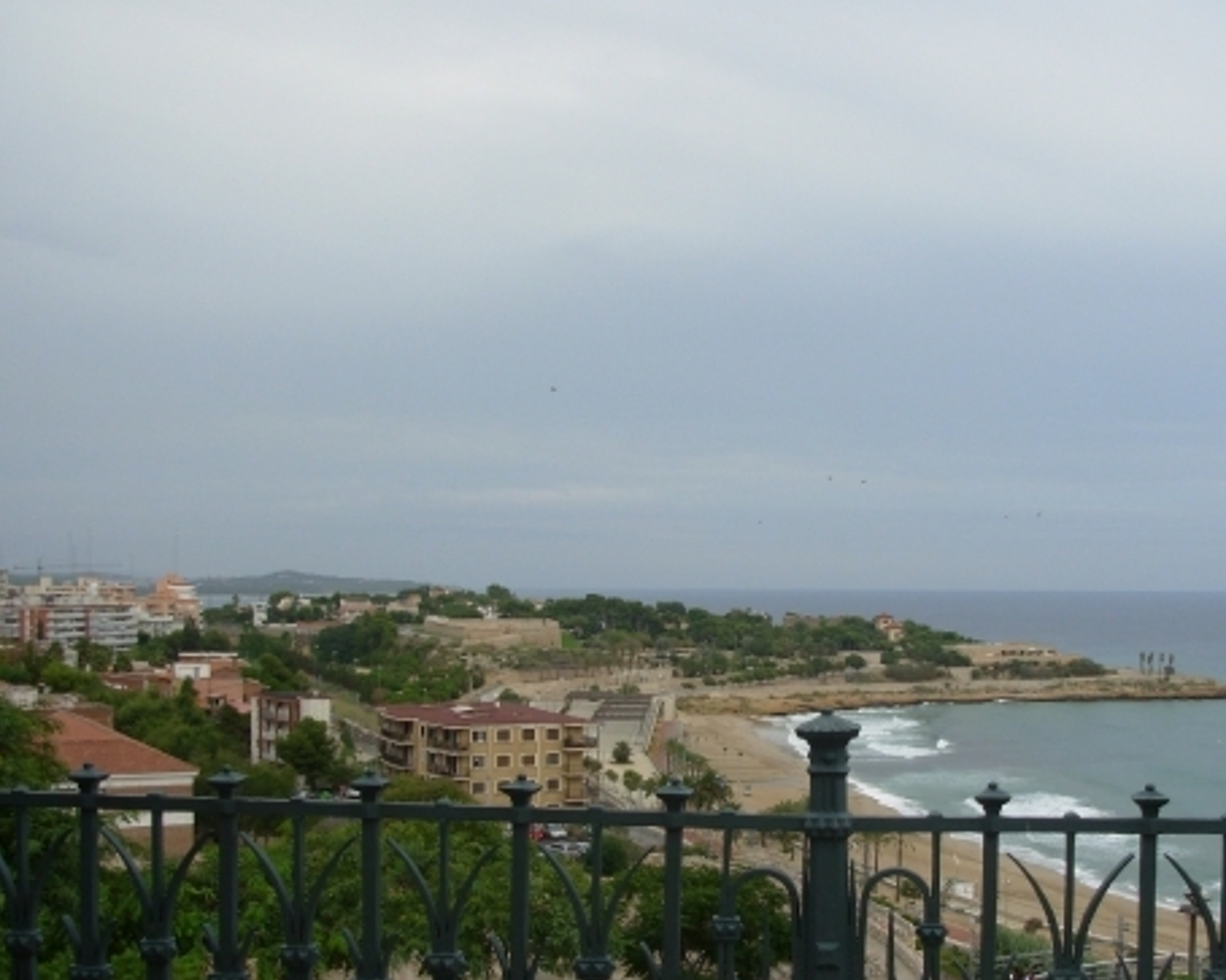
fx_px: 1778
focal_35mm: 49
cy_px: 559
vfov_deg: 30.8
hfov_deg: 37.7
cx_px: 789
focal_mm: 6.3
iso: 50
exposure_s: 1/939
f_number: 2.9
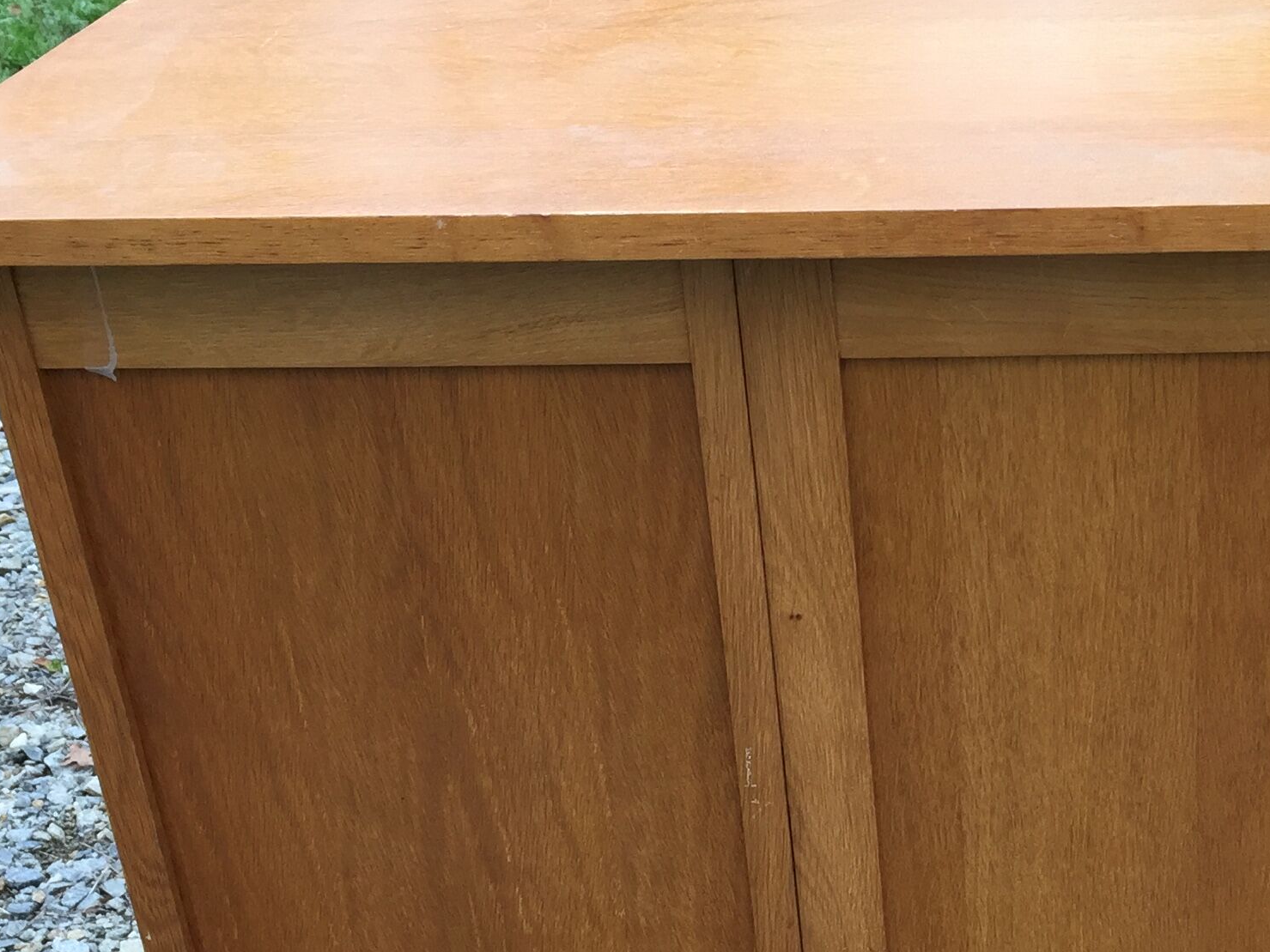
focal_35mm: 64
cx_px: 1014
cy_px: 699
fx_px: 2348
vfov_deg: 22.7
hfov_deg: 29.6
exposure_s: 1/100
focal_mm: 4.15
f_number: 2.2
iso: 50
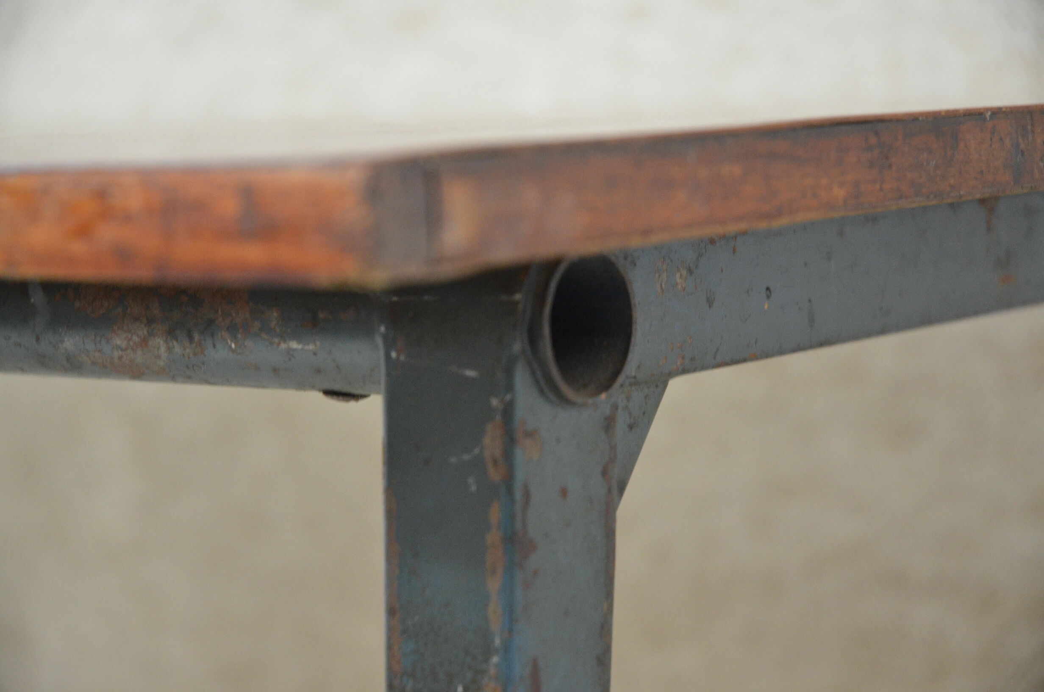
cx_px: 522
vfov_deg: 13.0
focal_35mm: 105
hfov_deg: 19.5
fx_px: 3039
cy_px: 346
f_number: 4.5
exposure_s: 1/40
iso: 2000
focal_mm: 70
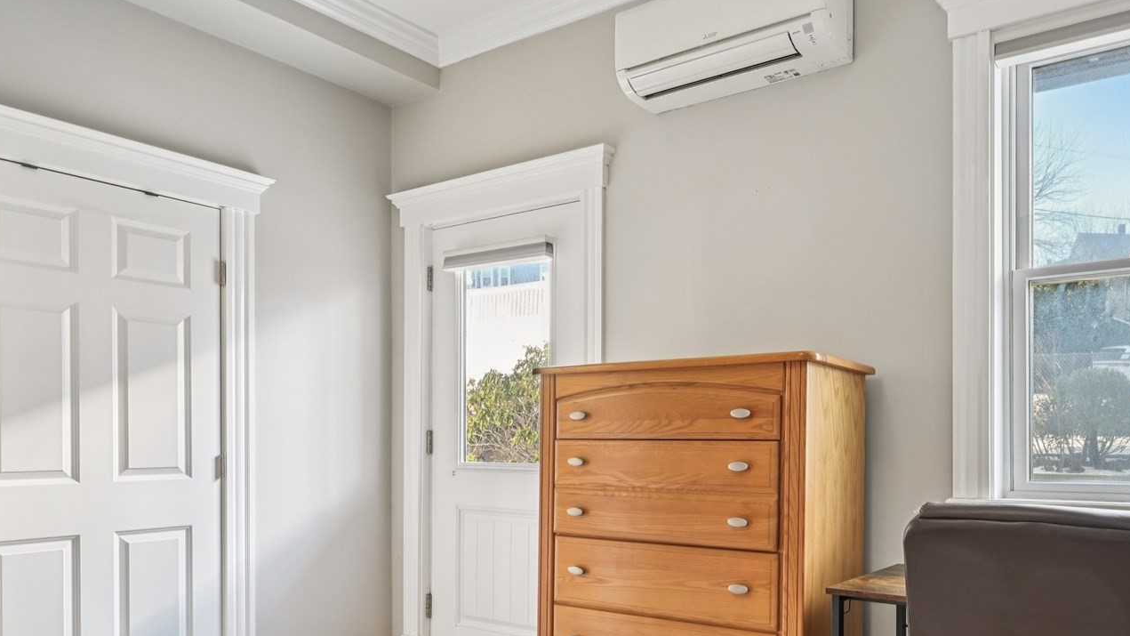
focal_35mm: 27
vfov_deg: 42.1
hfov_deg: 68.4
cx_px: 730
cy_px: 440
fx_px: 809
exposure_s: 1/8
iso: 400
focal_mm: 16
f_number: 8
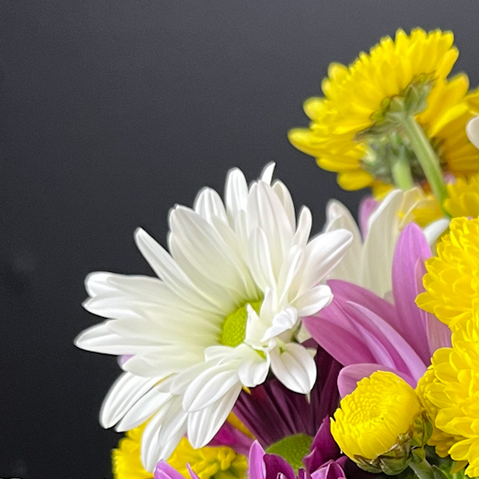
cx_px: 576
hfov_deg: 18.3
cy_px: 530
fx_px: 1409
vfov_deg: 18.5
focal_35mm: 90
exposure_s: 1/60
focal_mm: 5.1
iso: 80
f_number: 1.6
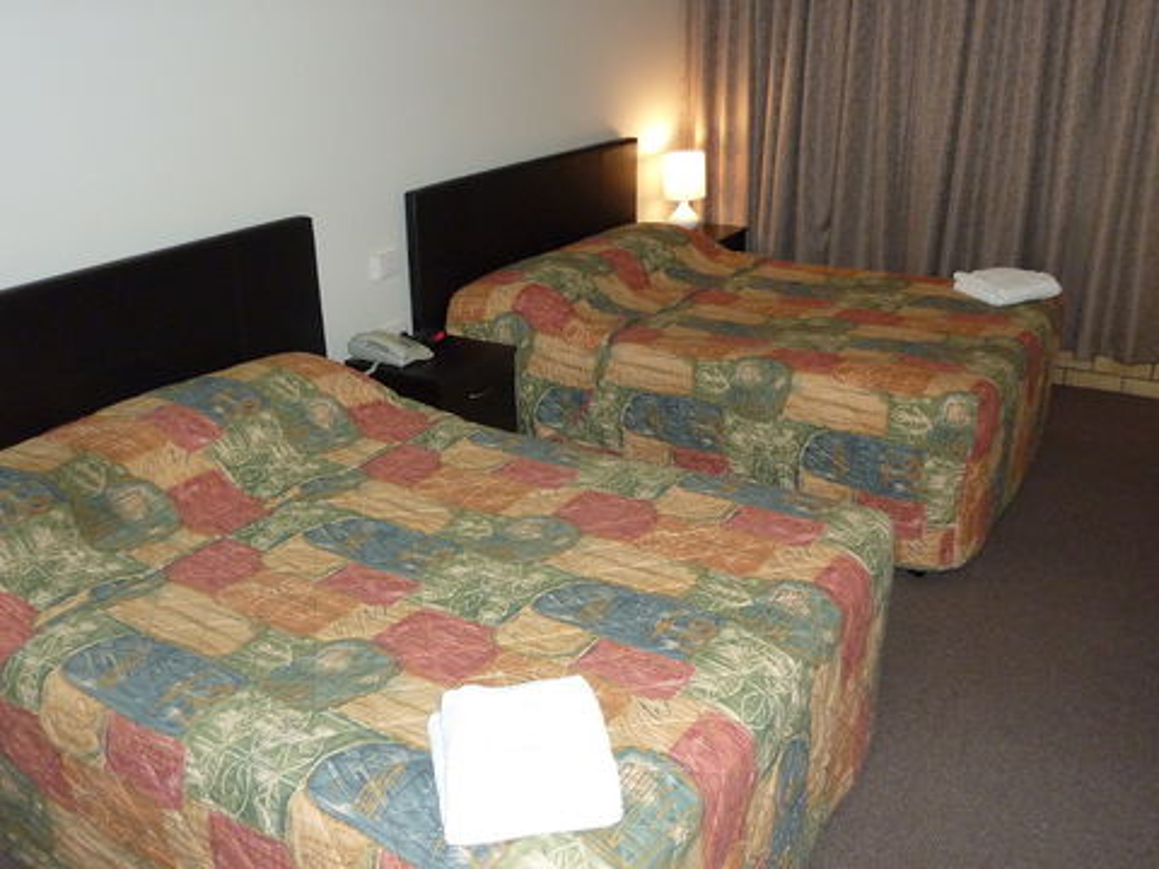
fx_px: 1004
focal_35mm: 30
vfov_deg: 46.8
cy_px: 434
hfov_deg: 60.0
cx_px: 580
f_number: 3.4
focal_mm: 5
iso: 320
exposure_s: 1/30
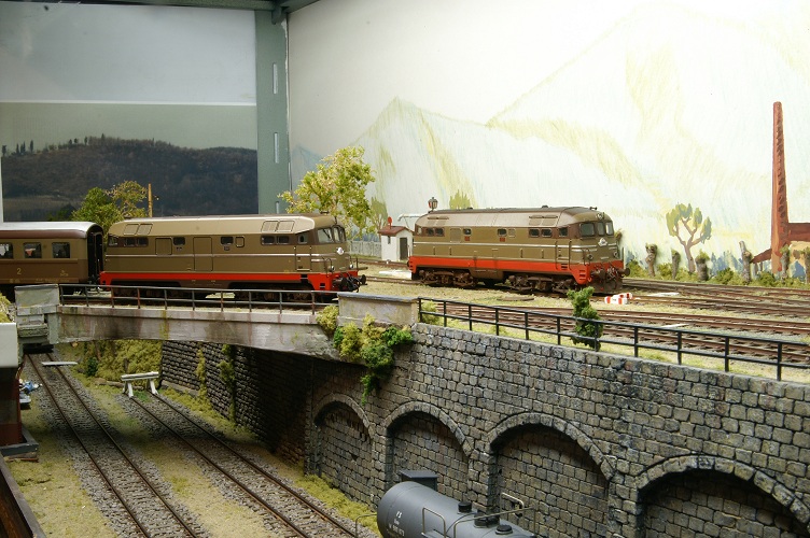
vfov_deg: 31.8
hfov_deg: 46.4
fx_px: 944
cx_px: 405
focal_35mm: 42
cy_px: 269
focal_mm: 28
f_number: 32
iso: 200
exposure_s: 2
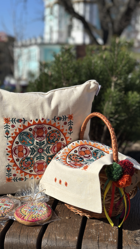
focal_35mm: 53
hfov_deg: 22.6
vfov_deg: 39.2
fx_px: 350
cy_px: 124
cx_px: 60
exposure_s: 1/13699
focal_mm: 6.86
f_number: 1.78
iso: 100
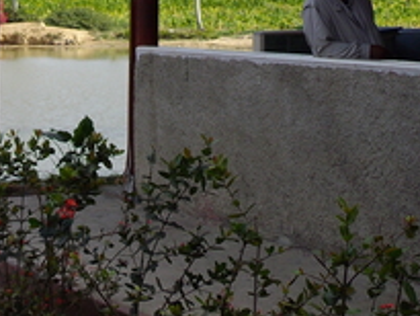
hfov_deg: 17.5
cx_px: 61
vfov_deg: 13.2
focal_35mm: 111
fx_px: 1348
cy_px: 23
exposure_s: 1/640
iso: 100
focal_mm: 6.8
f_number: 3.3
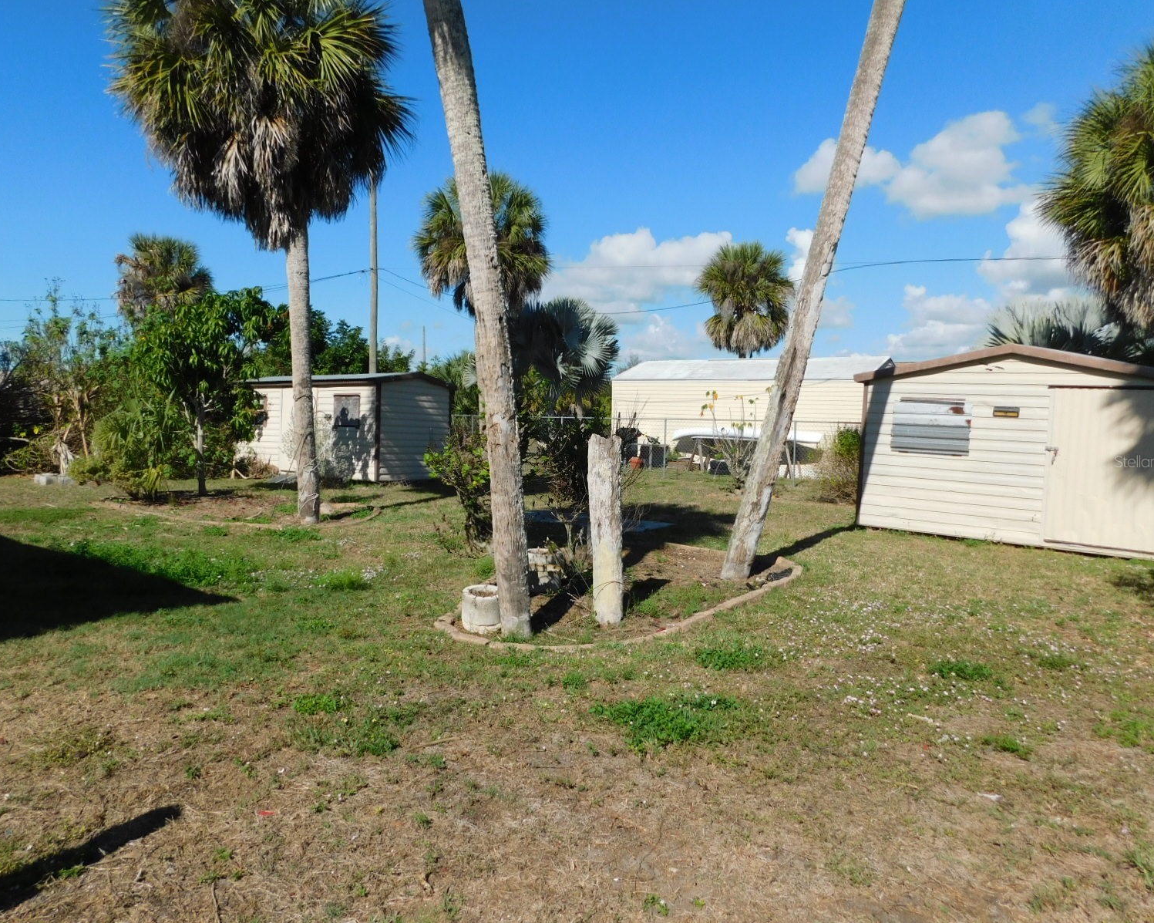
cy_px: 461
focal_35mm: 24
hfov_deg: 70.3
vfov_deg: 58.8
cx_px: 570
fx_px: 820
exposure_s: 1/640
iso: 125
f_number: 6
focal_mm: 4
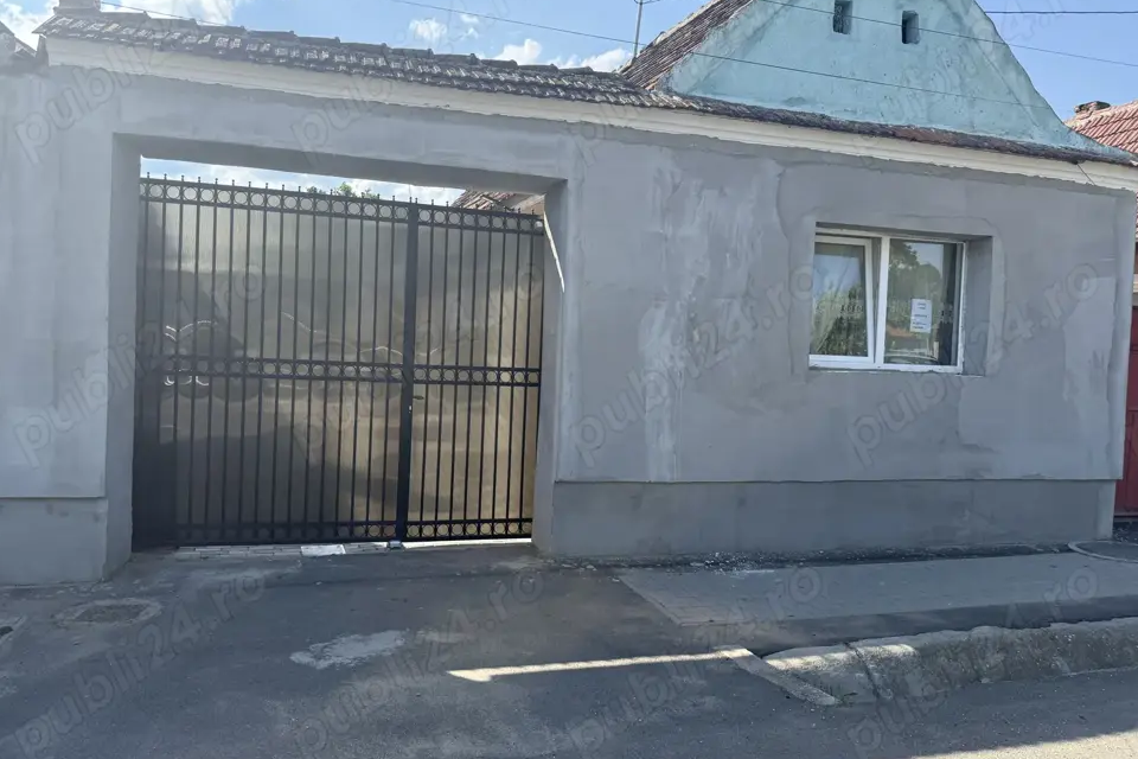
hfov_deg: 69.4
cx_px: 555
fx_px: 822
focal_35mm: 26
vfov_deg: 49.6
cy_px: 380
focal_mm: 6.76
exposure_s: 1/2703
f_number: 1.78
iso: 100
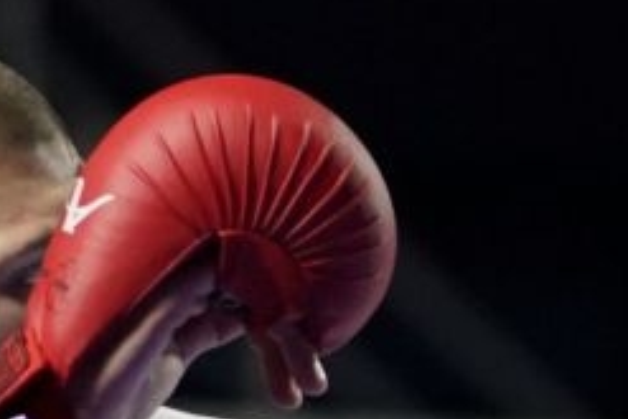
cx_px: 1218
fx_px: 14504
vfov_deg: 1.7
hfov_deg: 2.5
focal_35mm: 831
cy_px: 1059
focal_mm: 114
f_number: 2.8
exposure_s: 1/1000
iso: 2500
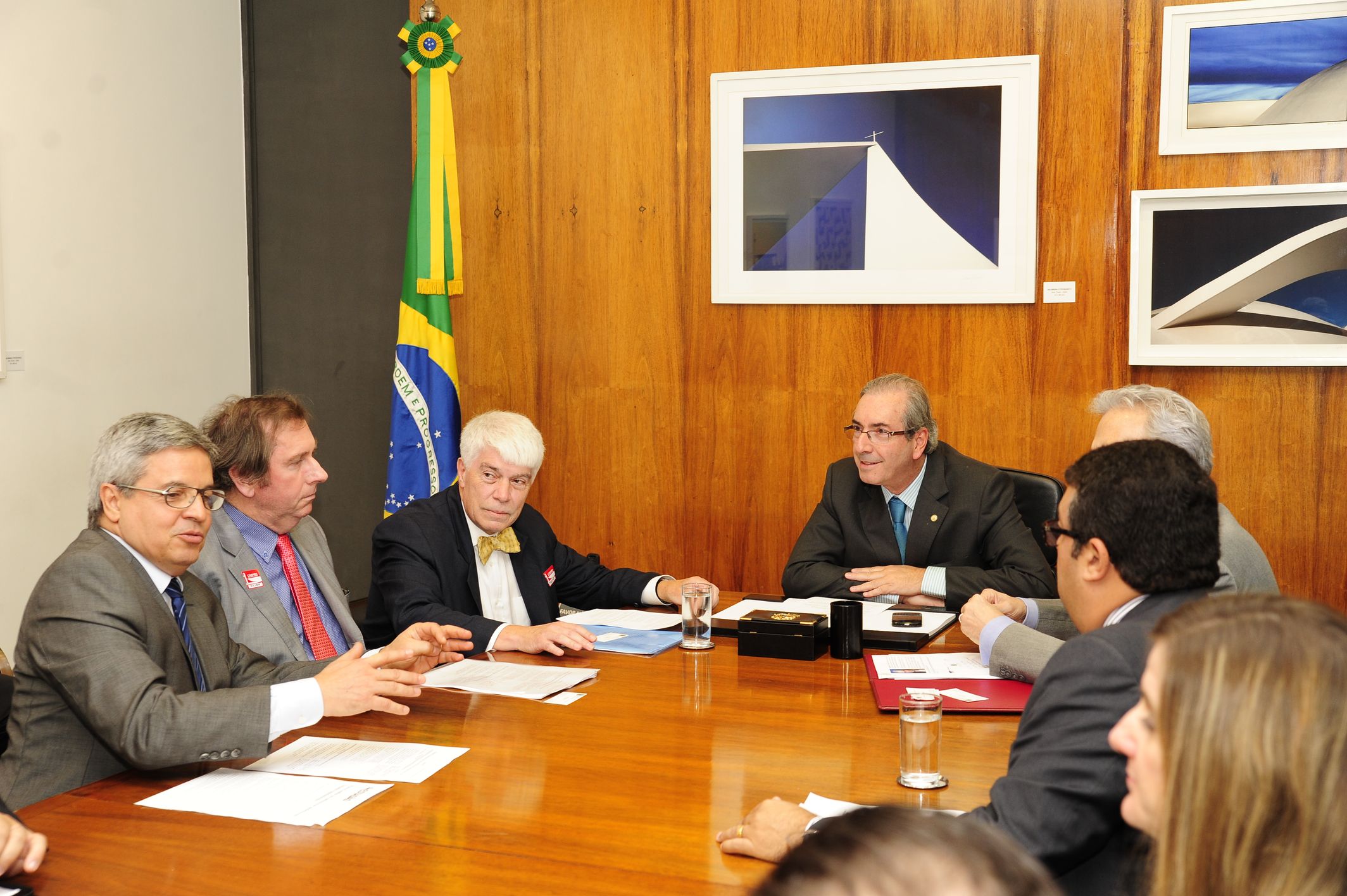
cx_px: 674
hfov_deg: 41.1
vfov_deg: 28.0
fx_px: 1795
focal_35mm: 48
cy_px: 448
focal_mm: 48
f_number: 5
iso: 800
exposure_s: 1/80
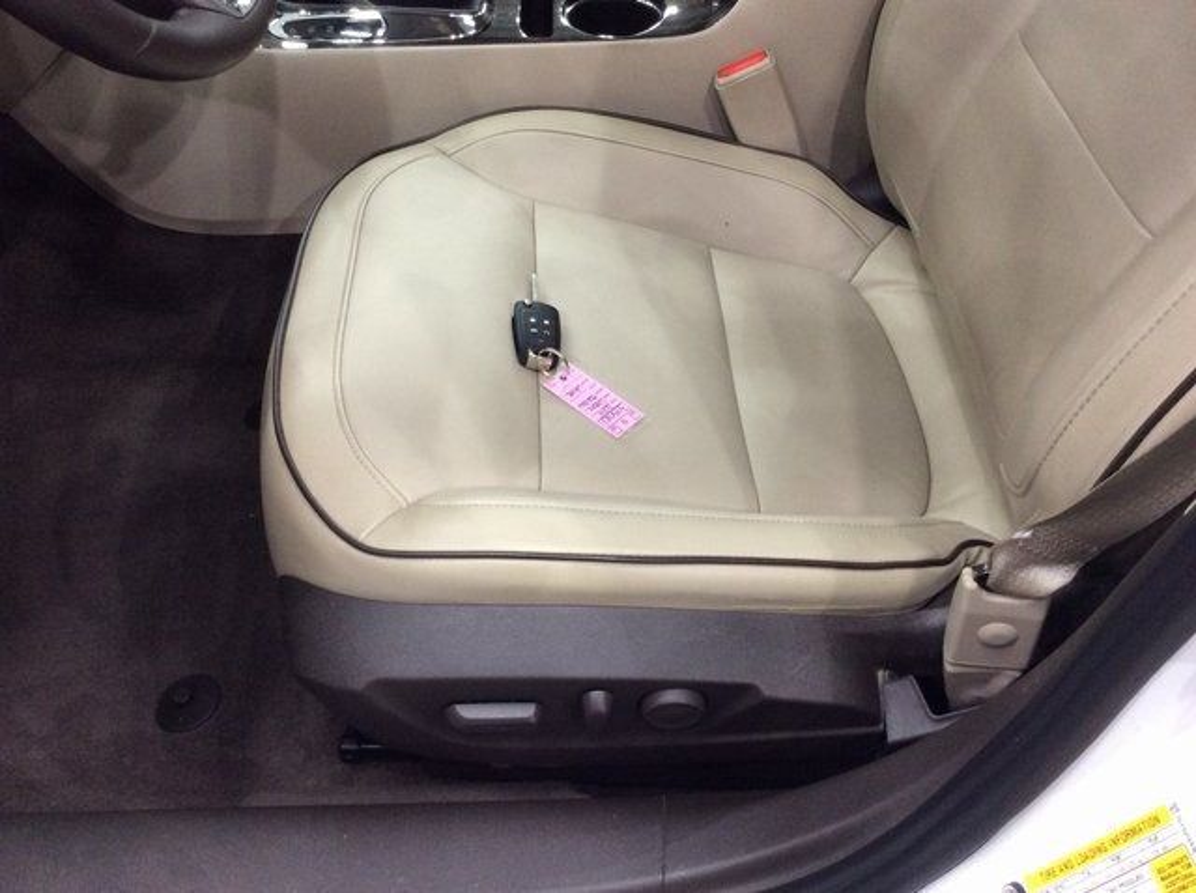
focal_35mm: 32
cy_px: 446
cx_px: 598
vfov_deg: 44.1
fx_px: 1104
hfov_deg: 56.9
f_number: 2.4
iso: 160
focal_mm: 3.3
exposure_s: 1/25
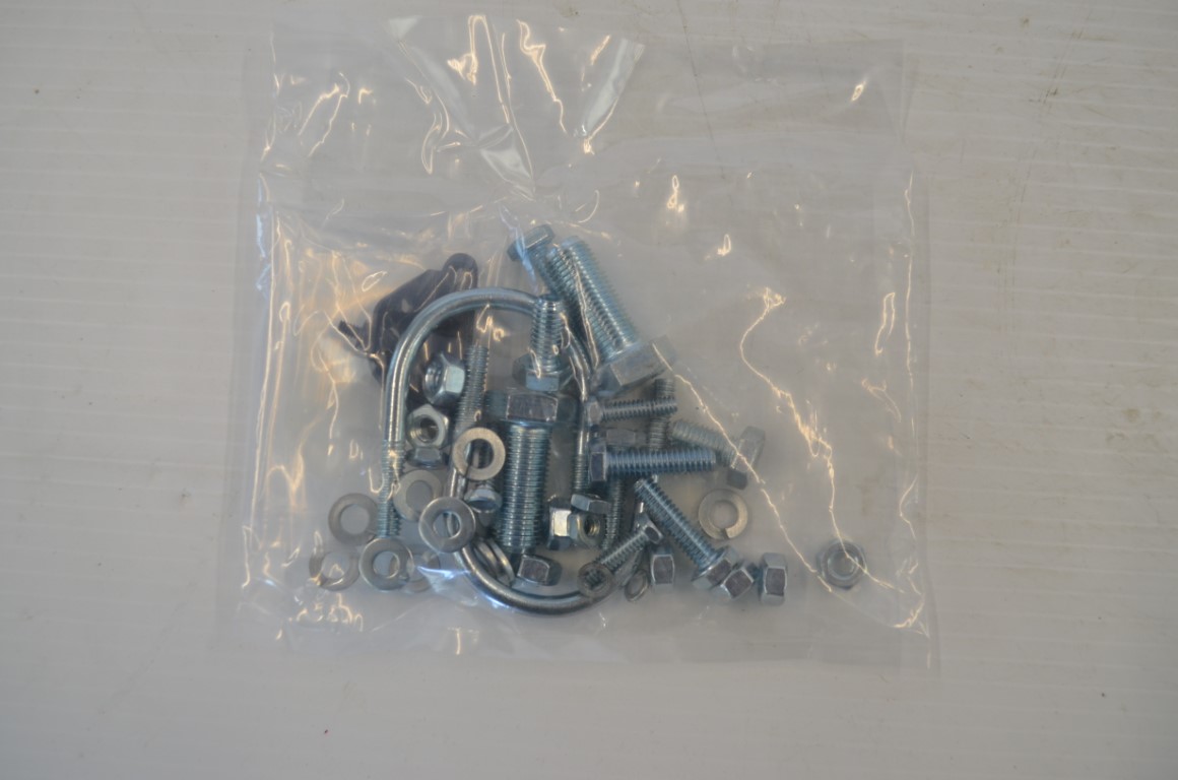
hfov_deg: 57.3
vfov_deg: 39.8
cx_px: 589
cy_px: 390
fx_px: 1077
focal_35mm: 33
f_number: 5.6
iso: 400
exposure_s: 1/125
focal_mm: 22
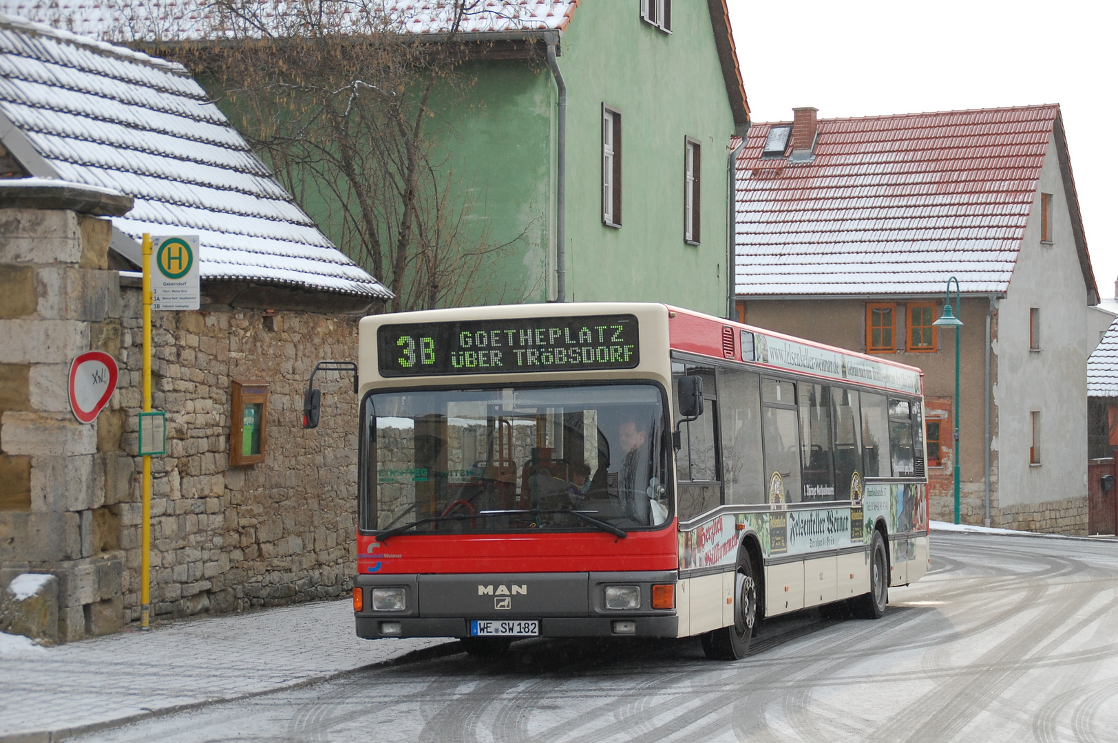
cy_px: 372
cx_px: 559
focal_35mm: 75
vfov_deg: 18.2
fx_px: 2327
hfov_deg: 27.0
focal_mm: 50
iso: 400
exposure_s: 1/800
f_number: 4.8
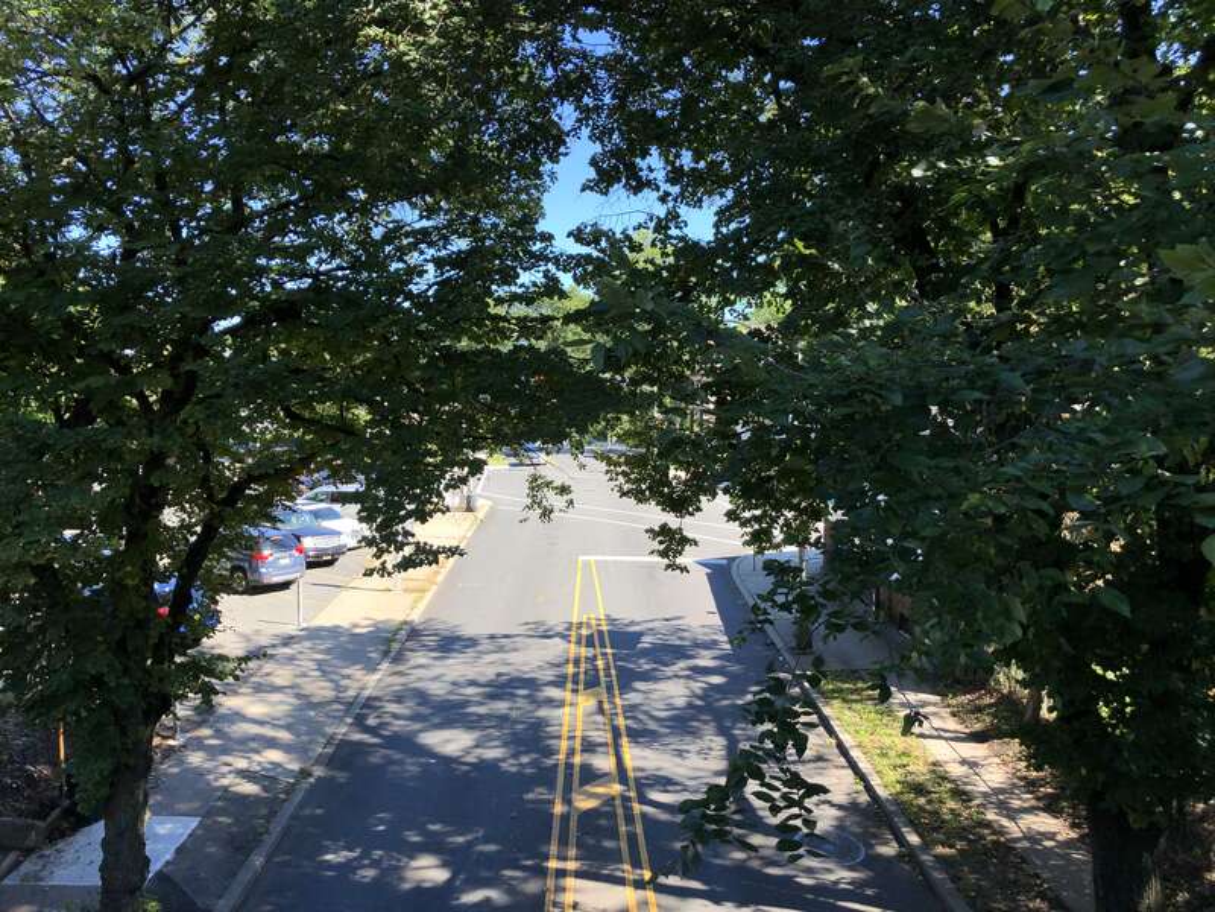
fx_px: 983
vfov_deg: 49.7
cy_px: 456
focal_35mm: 28
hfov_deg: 63.4
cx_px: 608
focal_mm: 4
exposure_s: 1/674
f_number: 1.8
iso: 20
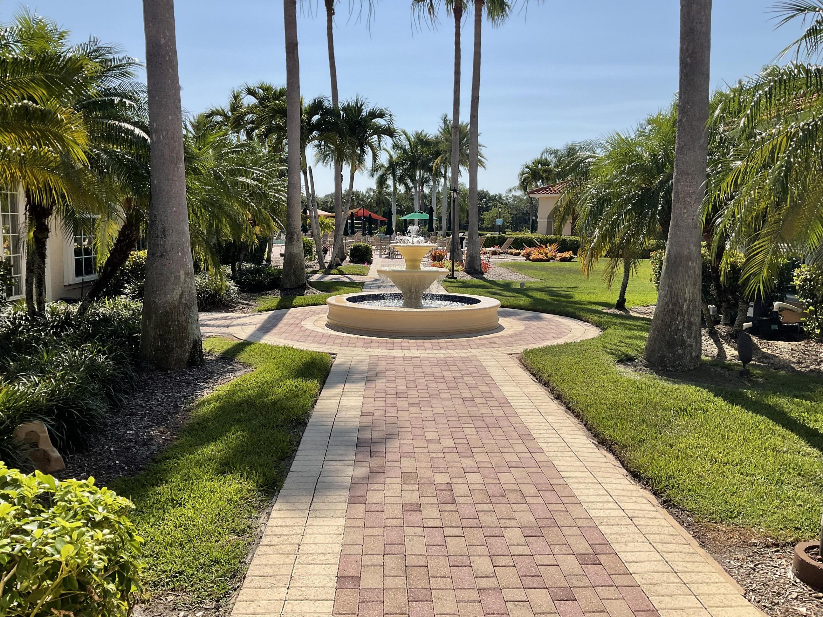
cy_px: 308
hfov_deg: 61.7
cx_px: 412
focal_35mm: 29
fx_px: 689
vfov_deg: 48.2
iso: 16
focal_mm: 3
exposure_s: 1/2538
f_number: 1.8
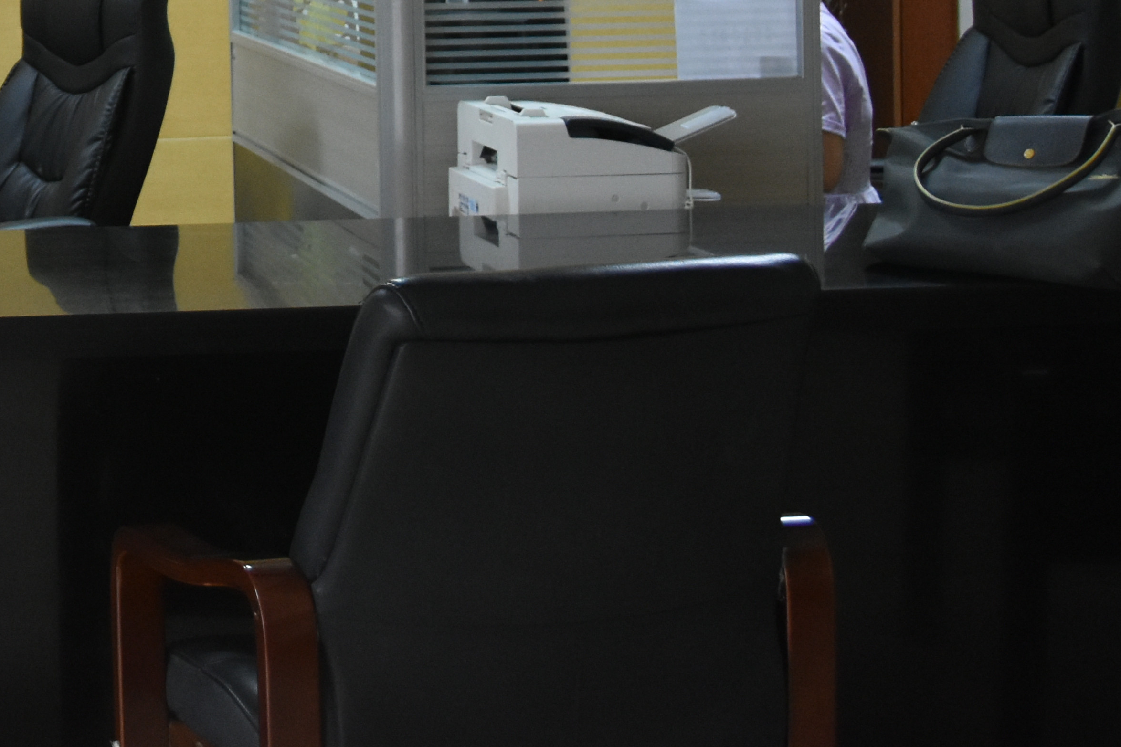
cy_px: -141
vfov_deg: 14.4
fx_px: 2864
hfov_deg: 20.9
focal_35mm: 92
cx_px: -169
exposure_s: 1/60
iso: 1800
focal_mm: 24
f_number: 4
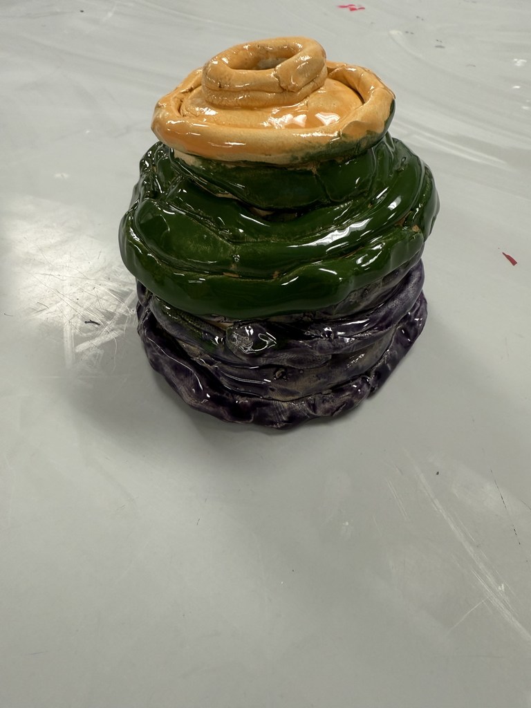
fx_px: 491
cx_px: 266
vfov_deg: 71.6
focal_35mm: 24
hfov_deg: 56.8
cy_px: 354
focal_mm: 2.22
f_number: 2.2
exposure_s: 1/120
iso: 200
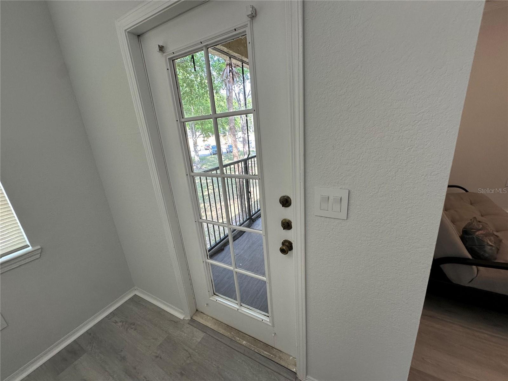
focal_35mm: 14
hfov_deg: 102.1
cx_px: 254
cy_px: 190
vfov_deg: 85.7
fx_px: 205
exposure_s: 1/120
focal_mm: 2.22
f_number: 2.2
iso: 100
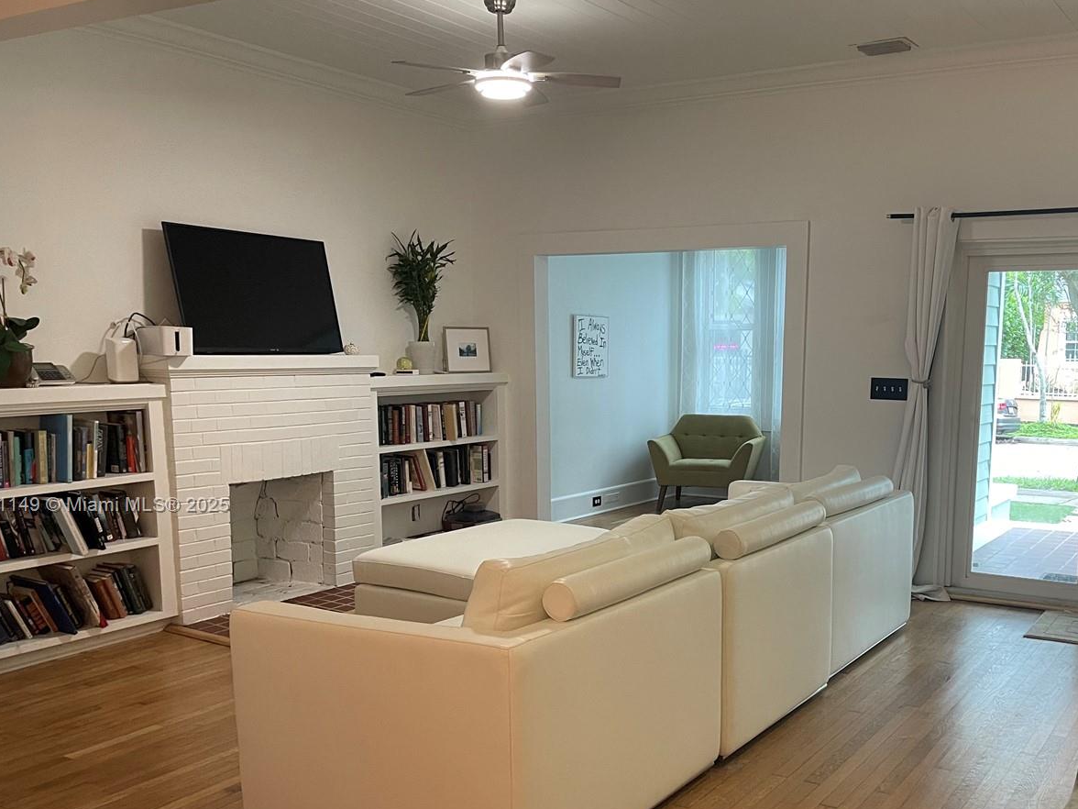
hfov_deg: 53.4
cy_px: 506
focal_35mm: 34
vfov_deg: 41.5
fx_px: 1059
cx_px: 669
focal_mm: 5.1
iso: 160
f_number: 1.6
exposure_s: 1/60
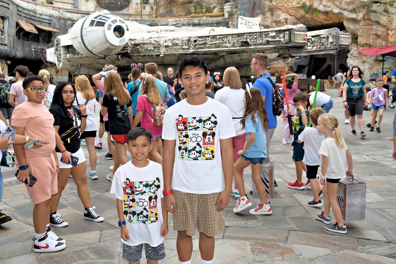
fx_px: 396
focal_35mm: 36
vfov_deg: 36.9
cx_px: 198
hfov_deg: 53.1
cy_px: 132
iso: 400
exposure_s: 1/200
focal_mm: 24
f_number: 7.1
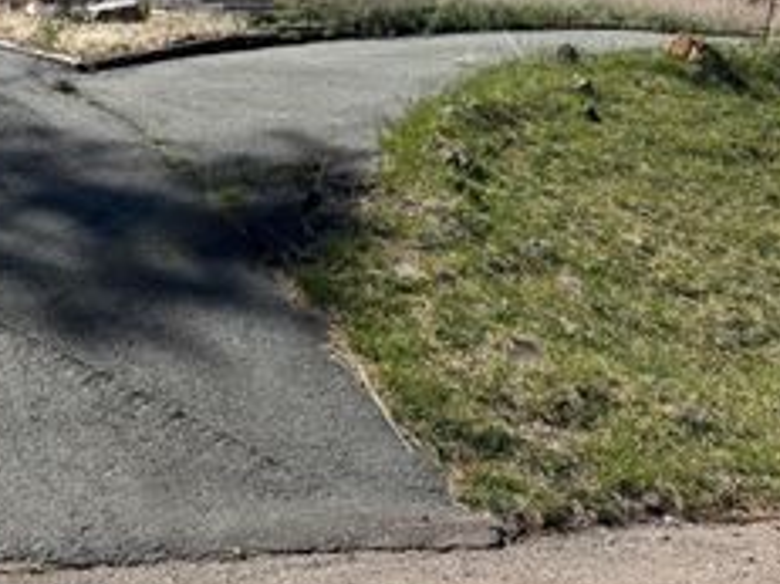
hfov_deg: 34.2
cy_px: 25
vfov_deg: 26.7
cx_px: 37
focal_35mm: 52
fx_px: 1171
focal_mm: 6.76
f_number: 1.78
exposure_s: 1/3802
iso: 80
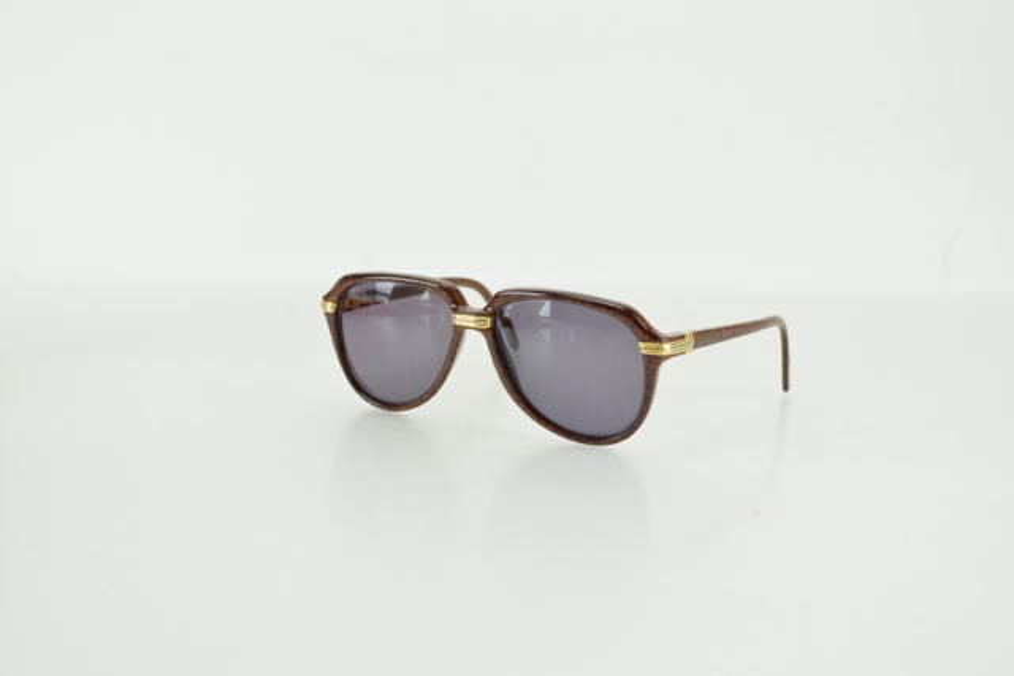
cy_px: 338
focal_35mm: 57
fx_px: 1606
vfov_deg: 23.8
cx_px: 507
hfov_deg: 35.0
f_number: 6.3
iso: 800
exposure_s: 1/125
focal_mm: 38
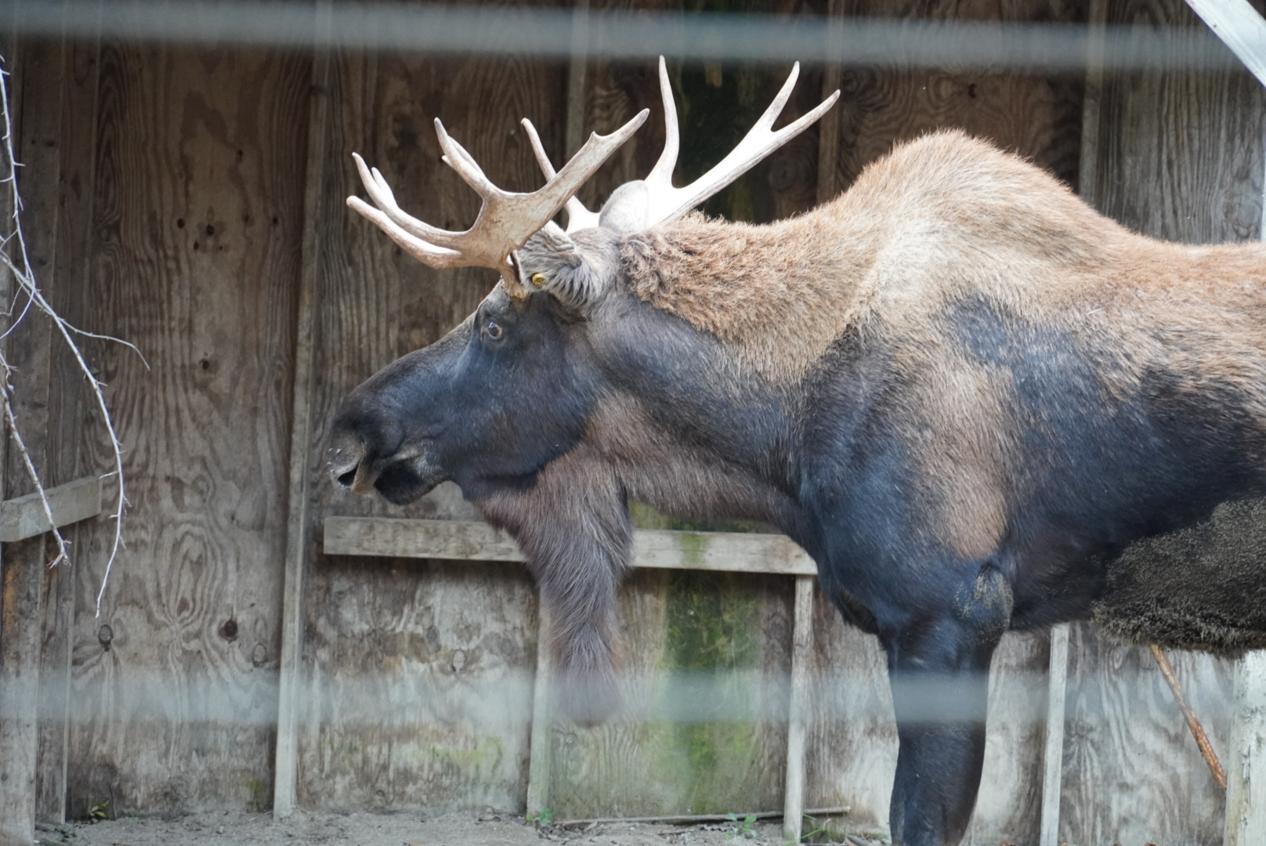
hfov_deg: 10.2
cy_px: 423
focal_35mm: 202
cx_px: 633
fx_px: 7126
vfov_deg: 6.8
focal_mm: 135
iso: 2500
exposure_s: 1/250
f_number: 5.6
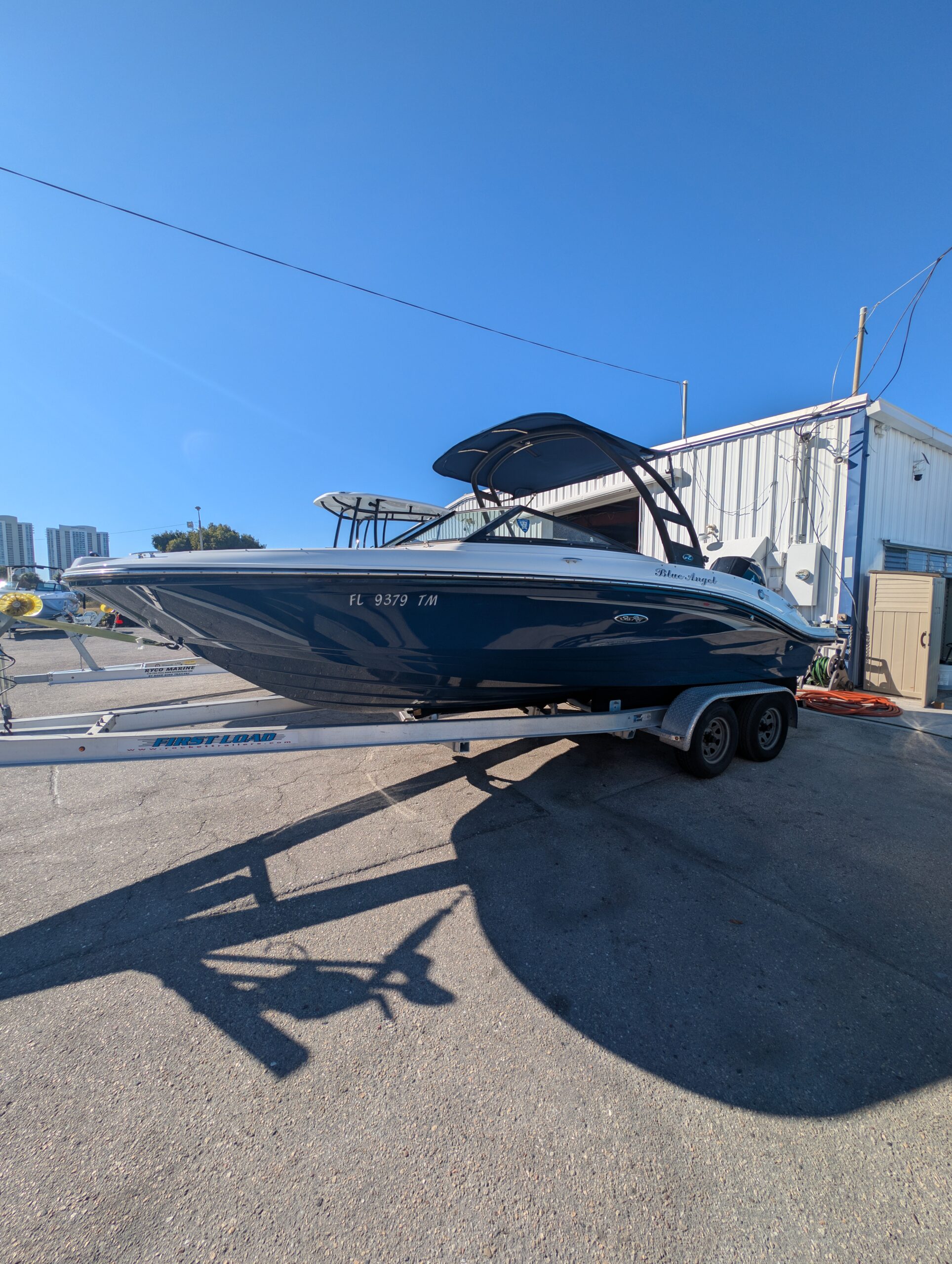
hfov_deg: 94.6
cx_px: 476
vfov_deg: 110.5
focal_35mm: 12
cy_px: 632
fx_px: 439
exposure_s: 1/2433
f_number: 1.95
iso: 36
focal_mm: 2.23
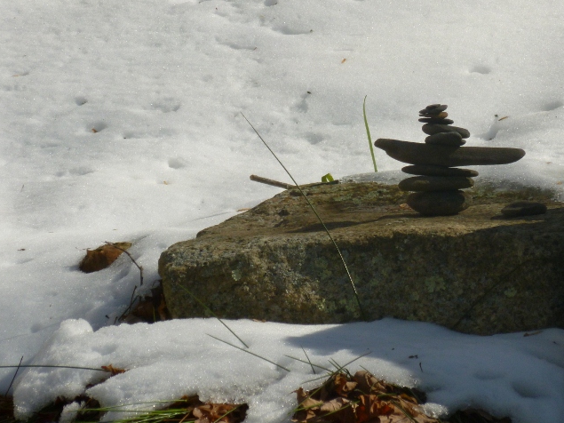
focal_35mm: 257
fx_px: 4187
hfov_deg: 7.7
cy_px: 212
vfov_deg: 5.8
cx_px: 282
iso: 200
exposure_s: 1/1000
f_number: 5.9
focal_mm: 40
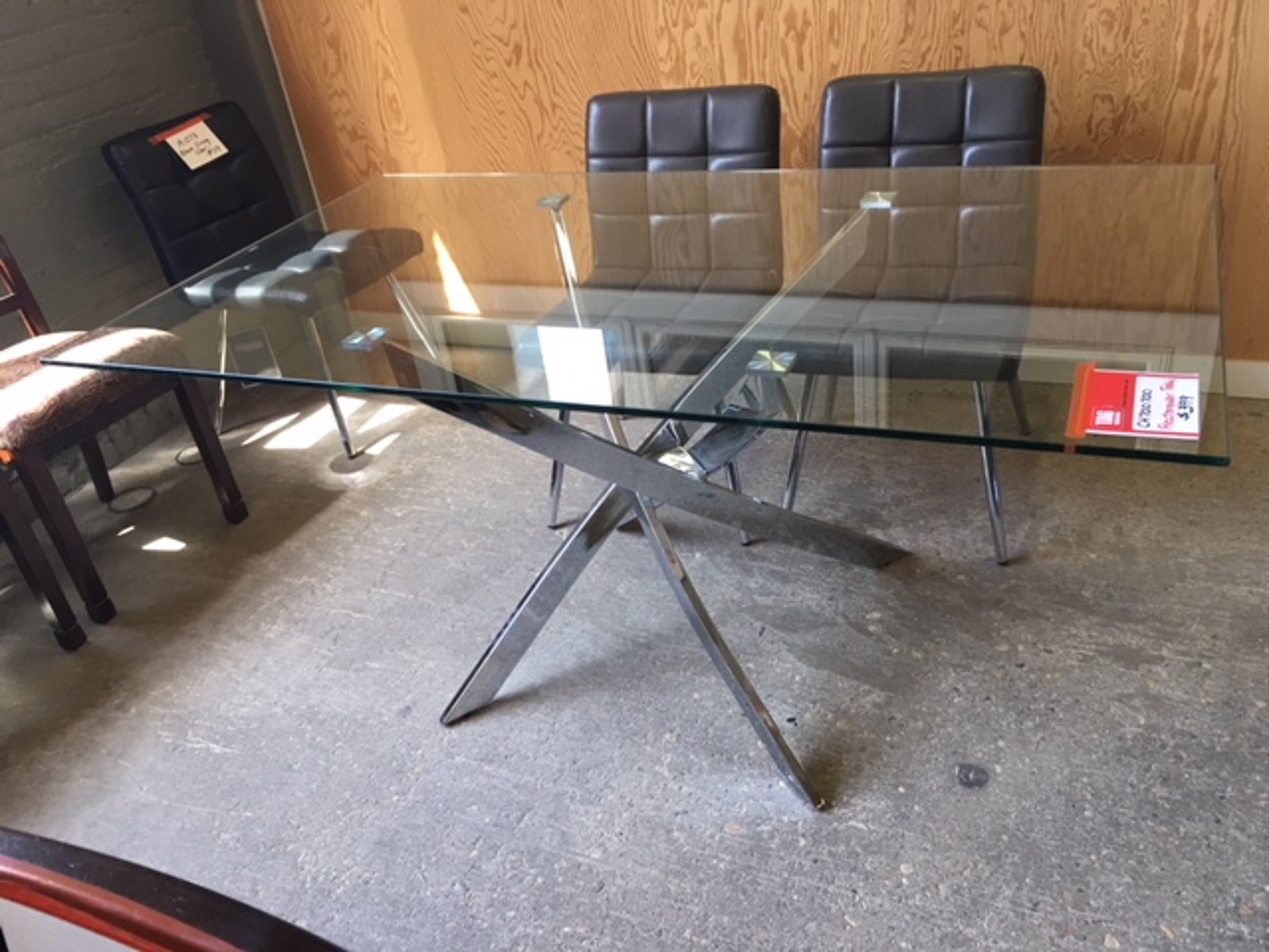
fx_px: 1063
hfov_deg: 61.7
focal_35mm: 29
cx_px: 634
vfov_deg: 48.2
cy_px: 476
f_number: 2.2
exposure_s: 1/30
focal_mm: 4.15
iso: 40
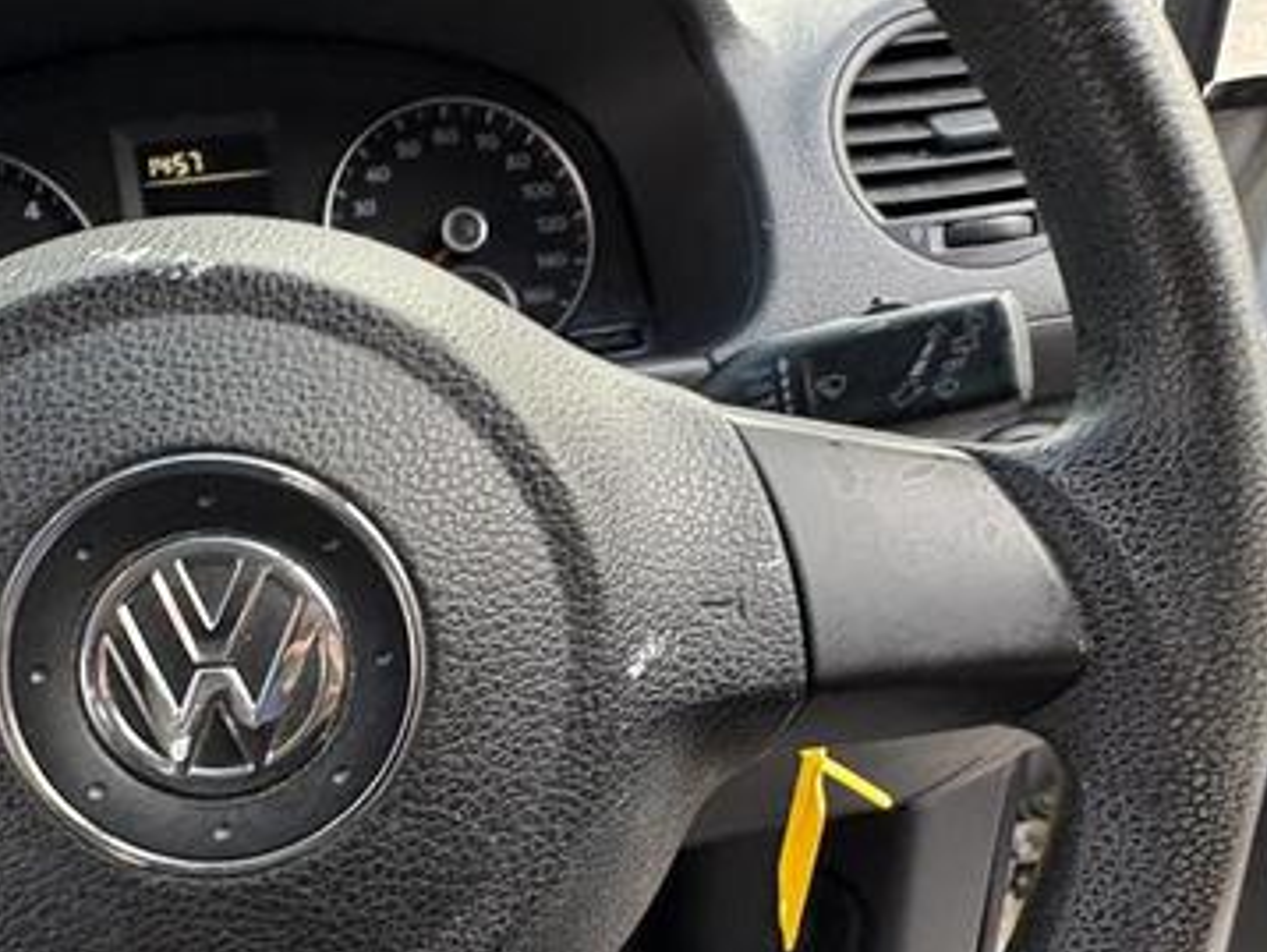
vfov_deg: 40.2
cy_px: 644
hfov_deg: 52.4
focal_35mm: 35
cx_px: 534
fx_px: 1282
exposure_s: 1/99
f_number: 2.2
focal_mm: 2.22
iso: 200
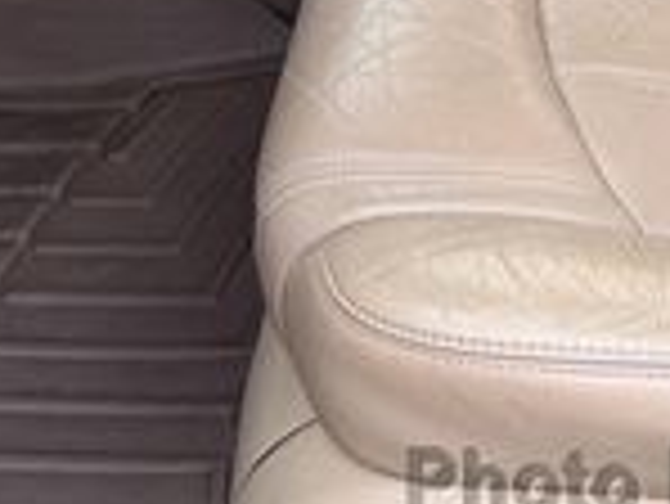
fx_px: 1995
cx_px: 719
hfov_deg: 18.4
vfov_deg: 12.6
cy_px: -500
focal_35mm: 103
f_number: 1.78
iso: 64
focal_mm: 6.76
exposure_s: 1/238
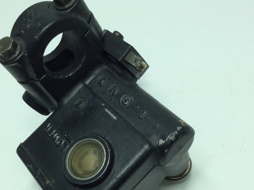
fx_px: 344
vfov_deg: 30.7
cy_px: 112
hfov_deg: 40.4
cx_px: 109
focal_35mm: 47
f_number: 2.4
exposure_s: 1/408
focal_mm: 3.3
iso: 32
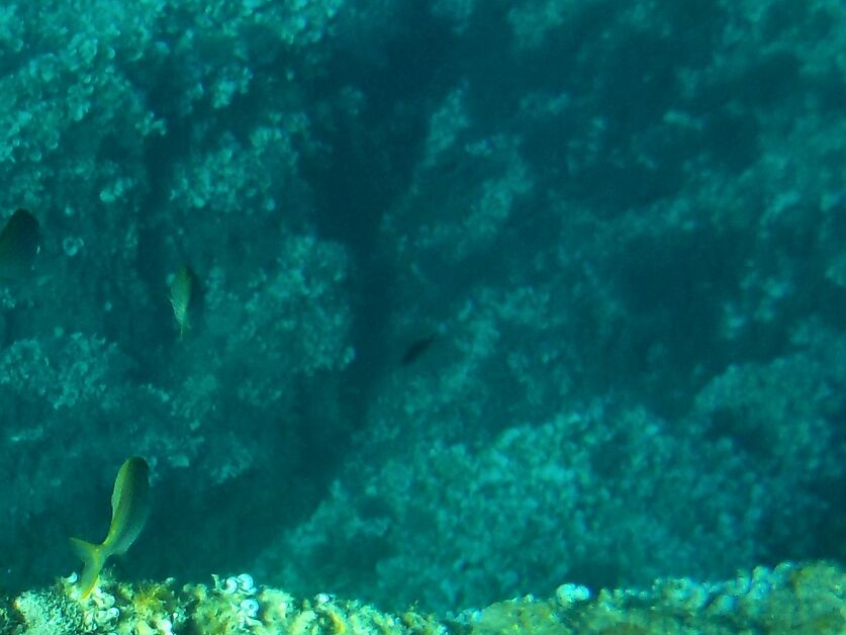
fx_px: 2102
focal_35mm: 86
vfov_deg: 16.7
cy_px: 685
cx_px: -340
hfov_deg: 20.2
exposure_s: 1/400
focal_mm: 4.1
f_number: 3.3
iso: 125
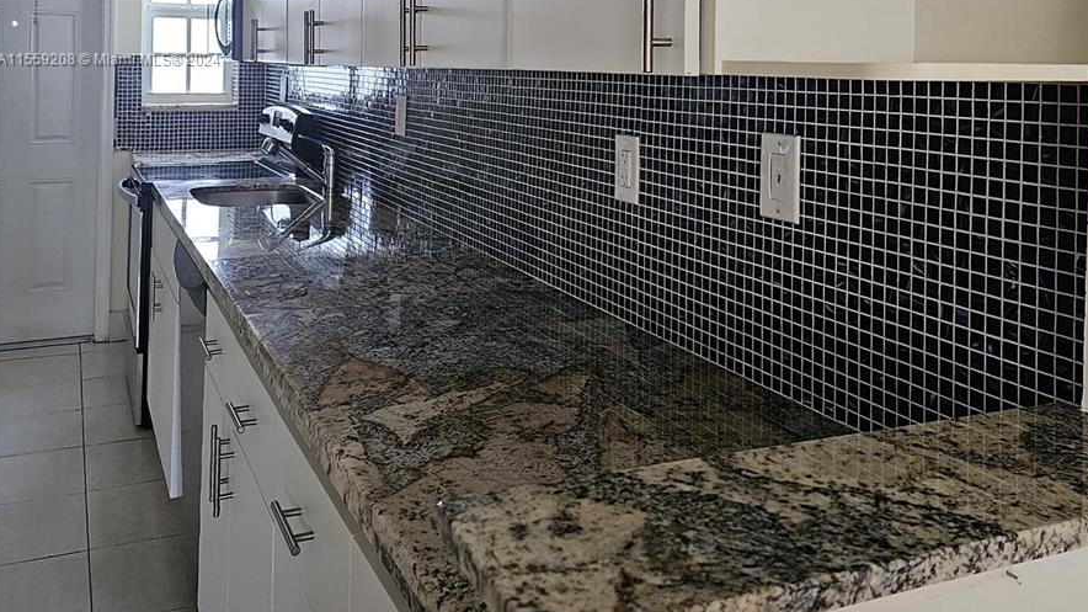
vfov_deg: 32.9
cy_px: 60
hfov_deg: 58.0
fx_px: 981
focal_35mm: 34
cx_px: 548
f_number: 1.7
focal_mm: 6.3
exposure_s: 1/100
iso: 1000
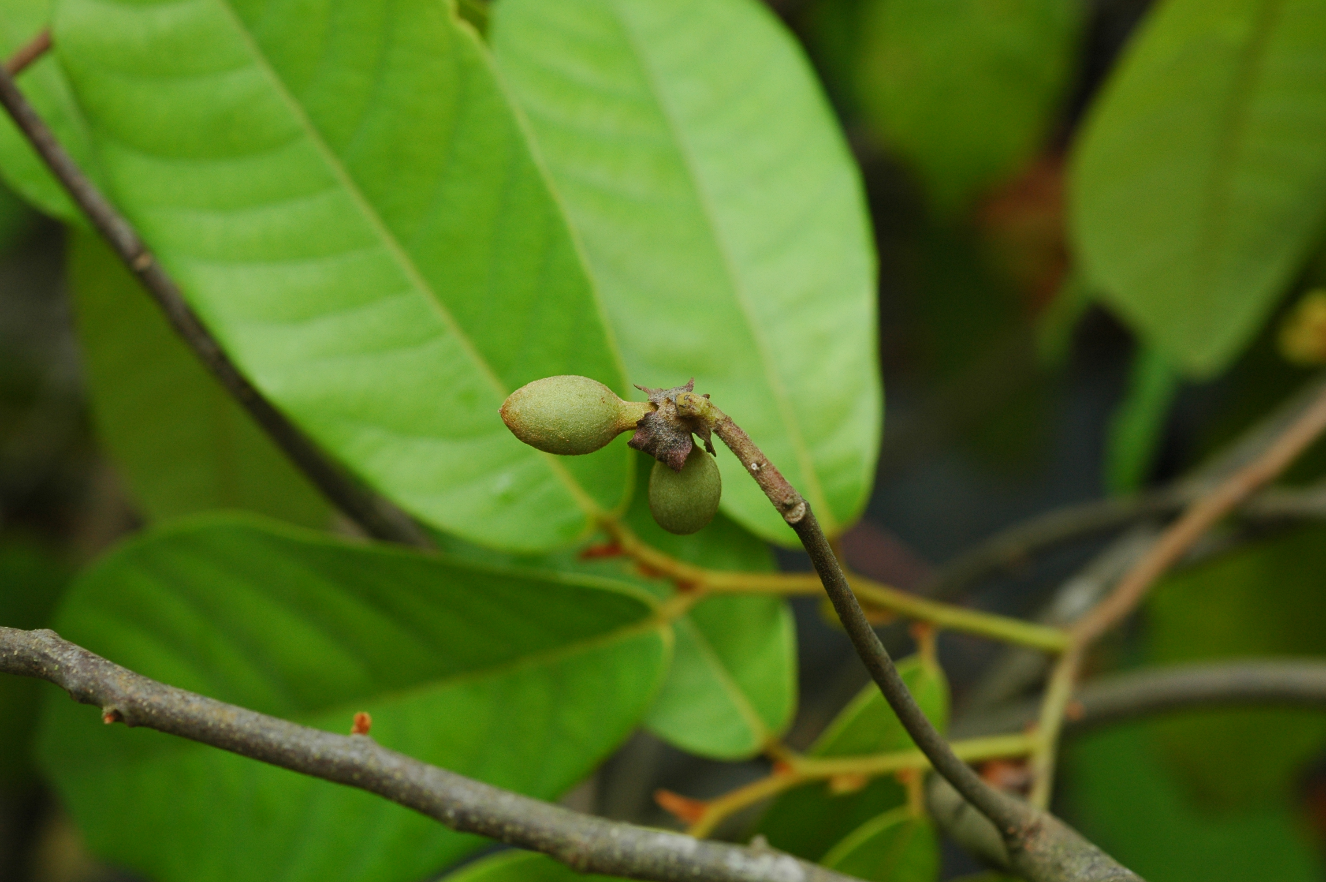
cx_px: 663
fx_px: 3312
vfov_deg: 15.2
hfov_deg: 22.6
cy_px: 441
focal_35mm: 90
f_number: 9
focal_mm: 60
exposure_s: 1/100
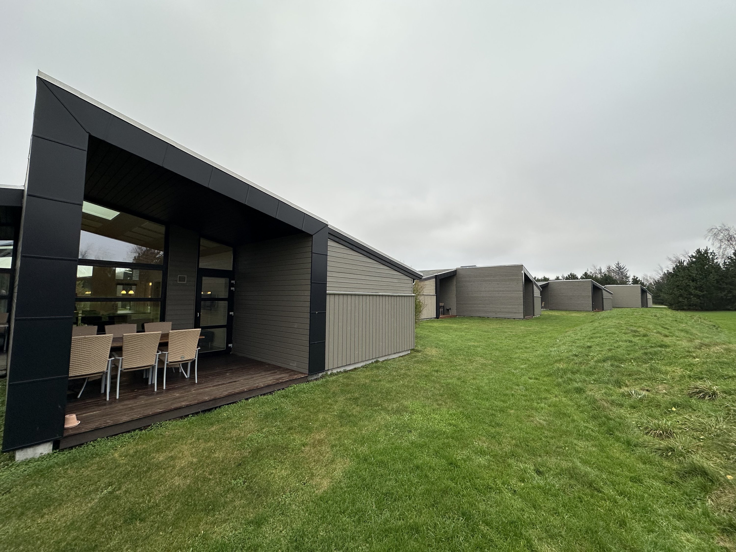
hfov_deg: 102.1
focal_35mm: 14
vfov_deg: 85.7
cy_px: 276
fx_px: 298
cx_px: 368
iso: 50
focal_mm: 2.22
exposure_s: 1/99
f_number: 2.2
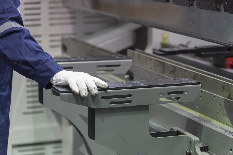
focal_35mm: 120
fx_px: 777
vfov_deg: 11.4
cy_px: 78
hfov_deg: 17.1
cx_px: 116
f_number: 4
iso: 2000
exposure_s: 1/320
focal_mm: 120
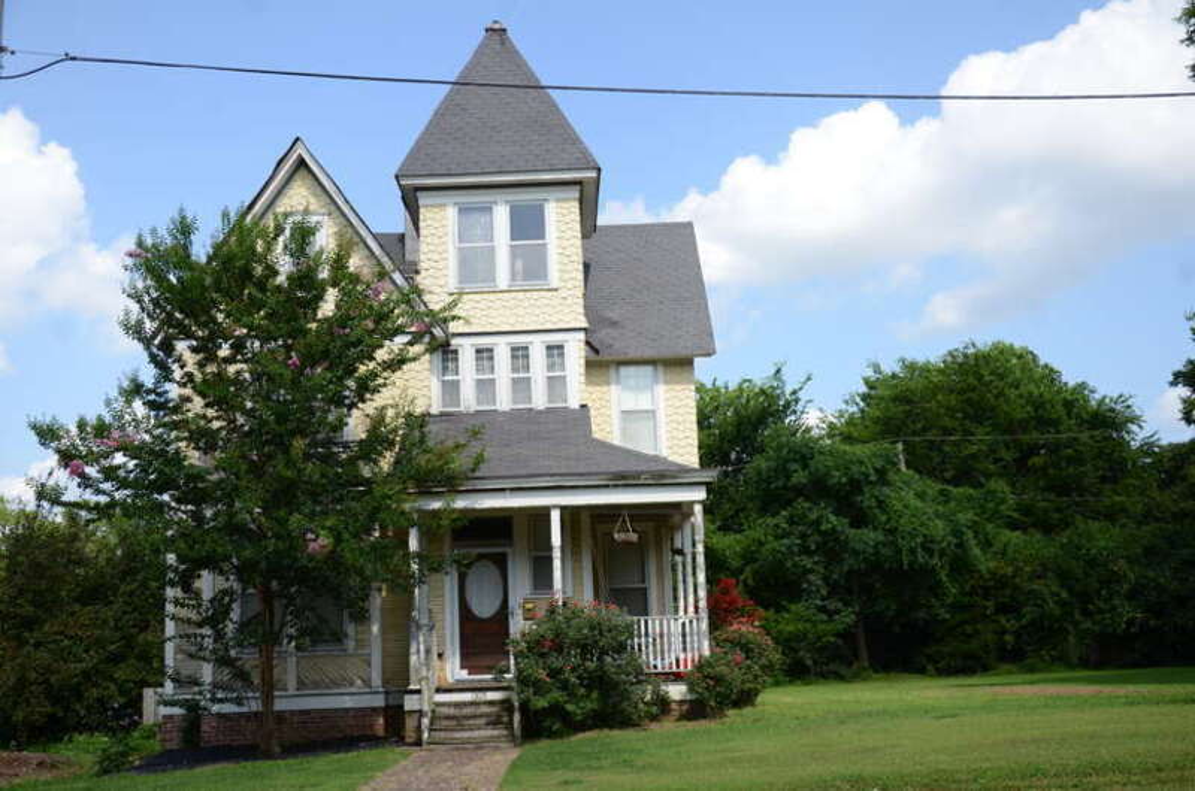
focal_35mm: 38
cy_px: 396
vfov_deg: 35.3
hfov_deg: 51.4
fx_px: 1242
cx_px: 598
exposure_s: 1/1250
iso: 400
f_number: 5.6
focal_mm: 25
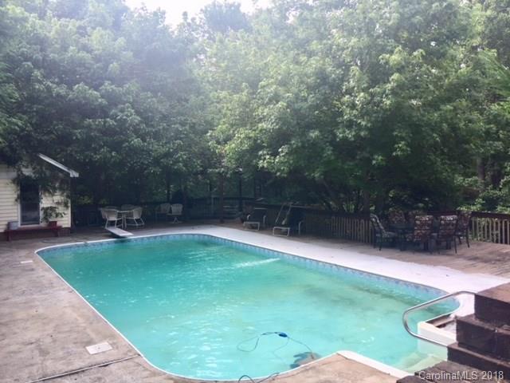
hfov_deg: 61.7
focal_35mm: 29
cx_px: 255
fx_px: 427
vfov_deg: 48.2
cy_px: 192
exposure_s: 1/311
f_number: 2.2
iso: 32
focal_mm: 4.15
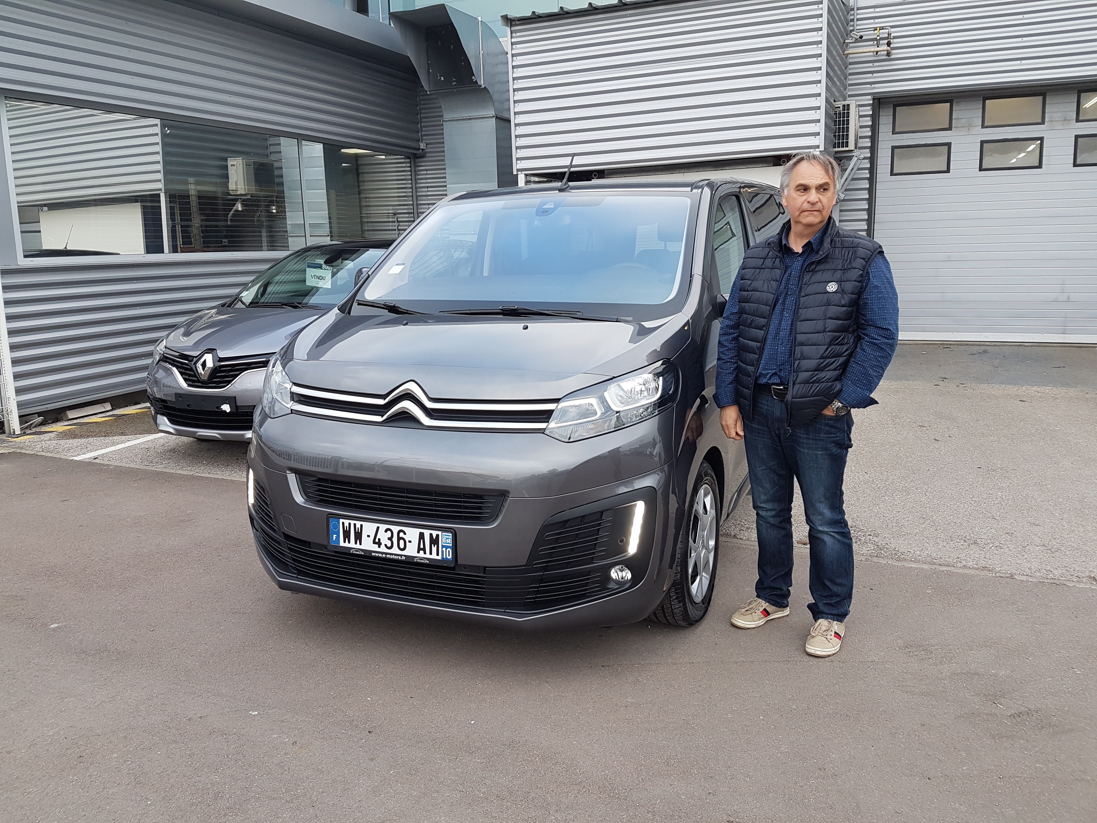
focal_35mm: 26
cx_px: 548
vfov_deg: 53.1
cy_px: 412
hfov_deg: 67.3
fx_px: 824
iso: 50
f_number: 1.7
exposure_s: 1/100
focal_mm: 4.2
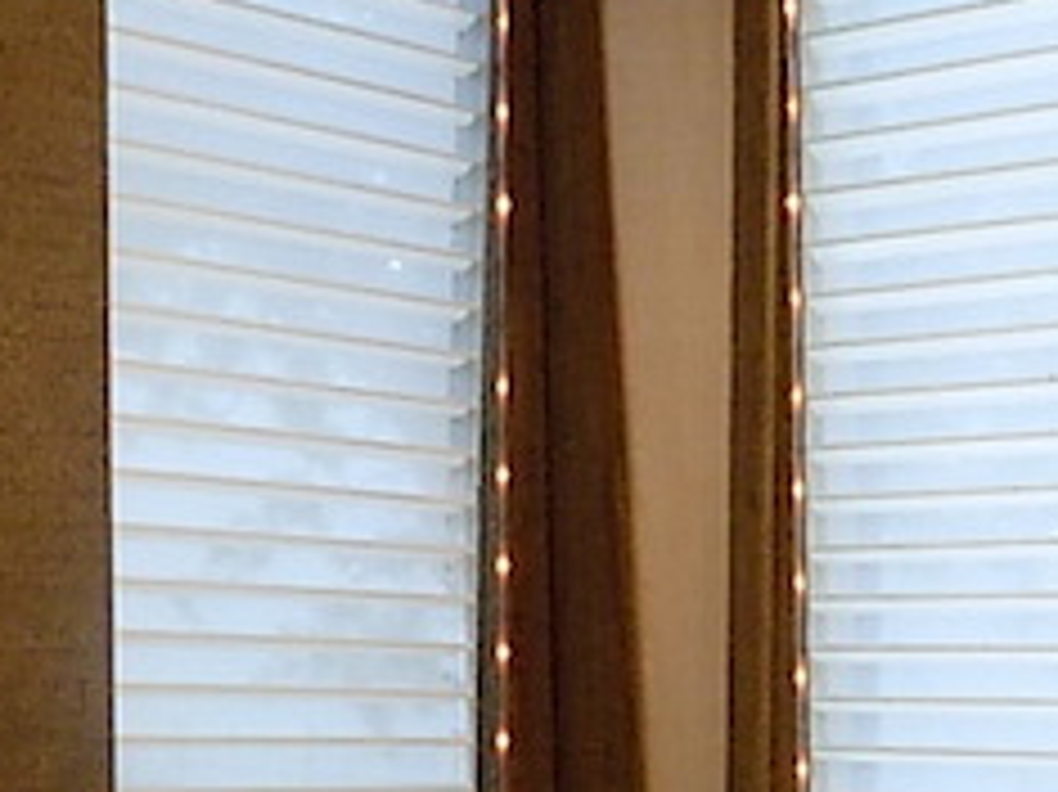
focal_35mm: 98
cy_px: 1233
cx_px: 383
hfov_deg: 20.0
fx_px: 2994
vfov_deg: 14.0
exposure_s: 1/30
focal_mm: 4
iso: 280
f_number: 3.1
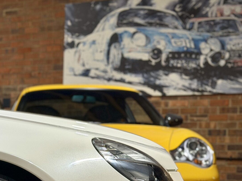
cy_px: 194
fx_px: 797
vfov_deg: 12.8
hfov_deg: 16.7
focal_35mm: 114
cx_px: -26
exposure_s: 1/50
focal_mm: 6.76
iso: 160
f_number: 1.78
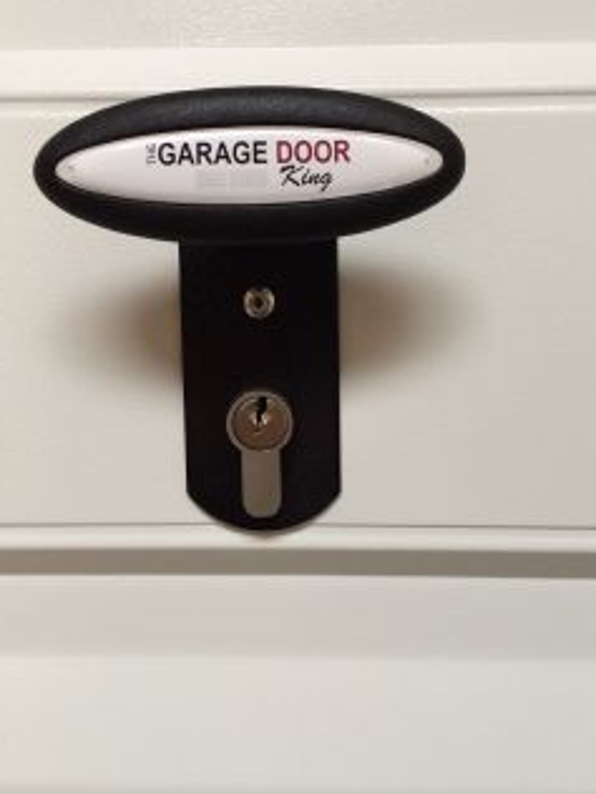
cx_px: 282
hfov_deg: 37.7
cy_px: 312
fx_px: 872
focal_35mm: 38
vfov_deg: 48.6
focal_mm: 4.12
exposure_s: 1/30
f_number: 2.2
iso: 64
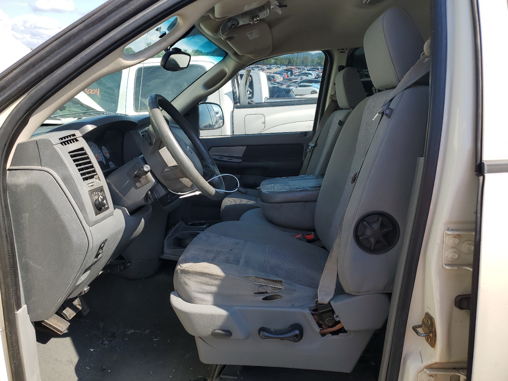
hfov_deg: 67.3
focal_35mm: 26
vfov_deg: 53.1
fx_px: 382
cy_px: 190
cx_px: 254
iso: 50
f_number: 1.5
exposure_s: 1/1250
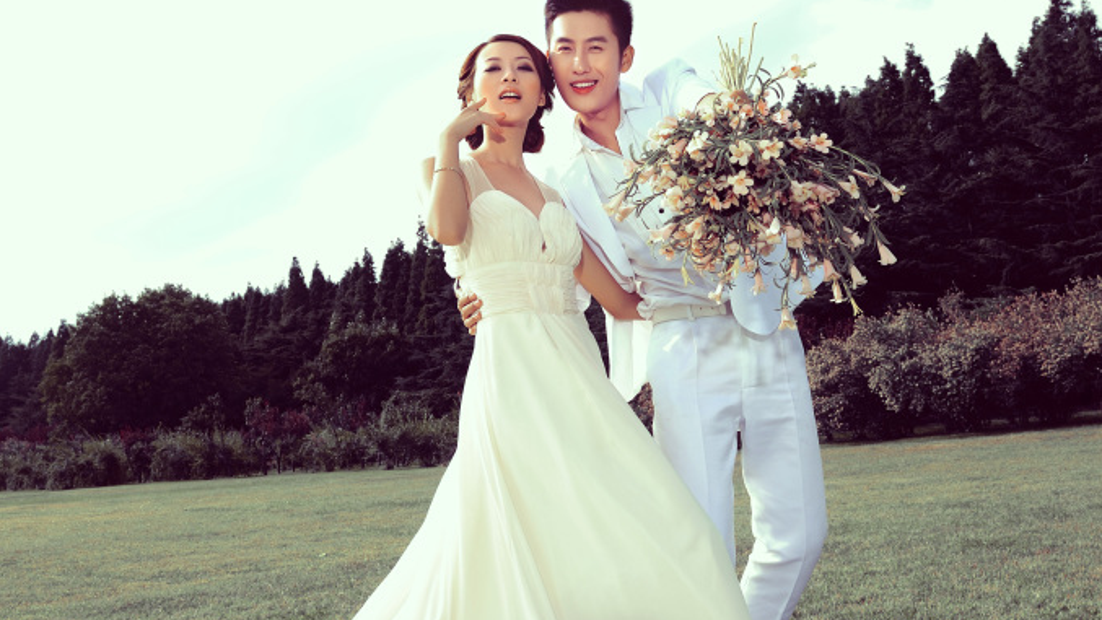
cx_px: 551
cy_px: 210
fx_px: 1111
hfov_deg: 52.8
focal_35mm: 38
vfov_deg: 31.0
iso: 100
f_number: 11
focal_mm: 24
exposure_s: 1/125
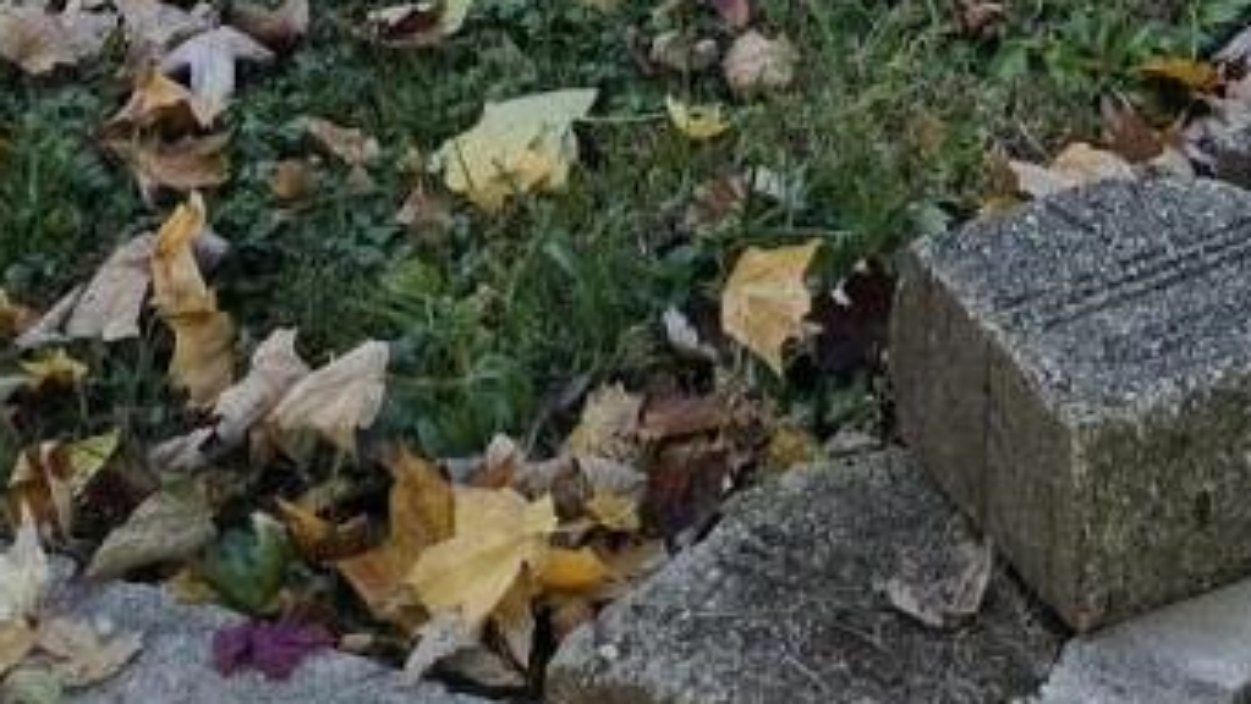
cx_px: 1328
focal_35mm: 147
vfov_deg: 5.7
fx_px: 4877
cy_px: -2944
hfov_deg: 14.3
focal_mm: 6.3
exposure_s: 1/475
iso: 12
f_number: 1.7
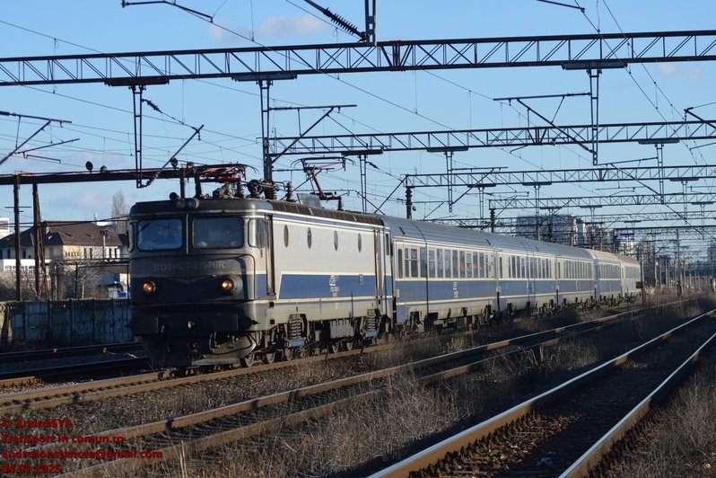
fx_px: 1641
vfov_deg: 16.6
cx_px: 358
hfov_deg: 24.6
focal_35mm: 82
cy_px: 239
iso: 400
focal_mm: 55
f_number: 5
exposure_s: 1/1250
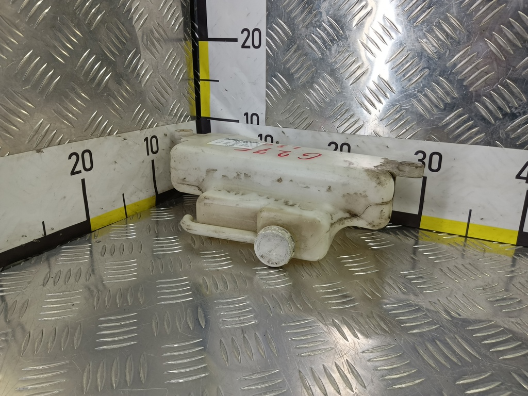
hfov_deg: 73.9
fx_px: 351
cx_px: 264
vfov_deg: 58.9
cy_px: 198
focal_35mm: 23
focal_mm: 4.11
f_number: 1.6
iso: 101
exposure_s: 1/50
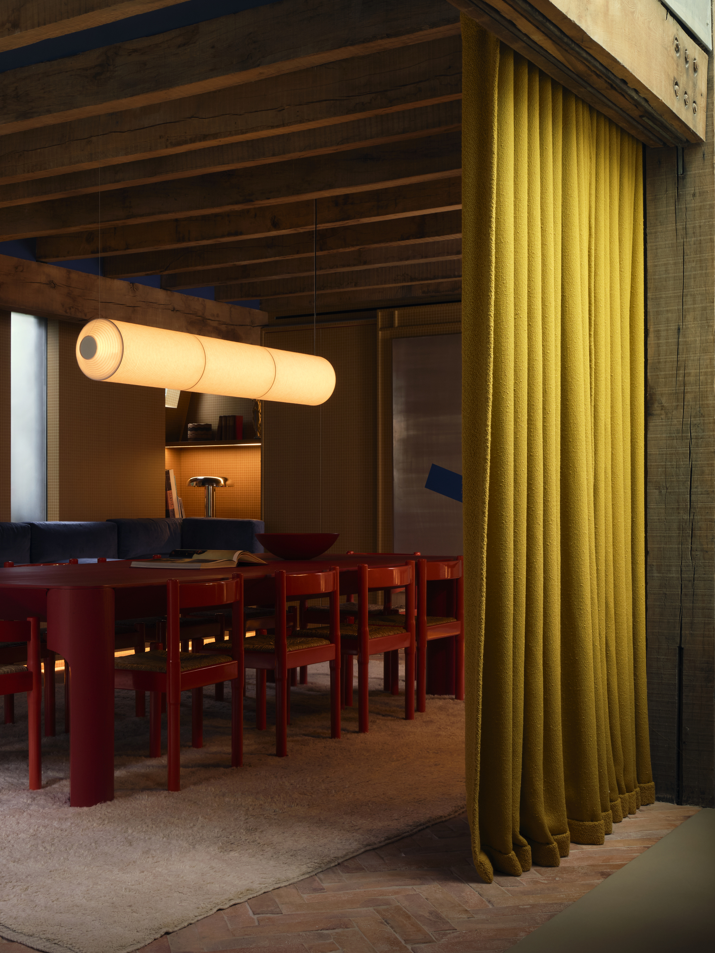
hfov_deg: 32.9
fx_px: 1212
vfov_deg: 42.9
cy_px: 504
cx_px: 362
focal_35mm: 44
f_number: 10
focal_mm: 26.6
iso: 160
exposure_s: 10
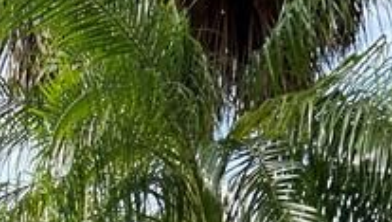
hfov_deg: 14.3
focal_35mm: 140
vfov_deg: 7.9
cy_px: 586
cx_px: -199
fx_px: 1457
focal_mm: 5.7
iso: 50
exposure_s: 1/2165
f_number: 1.5
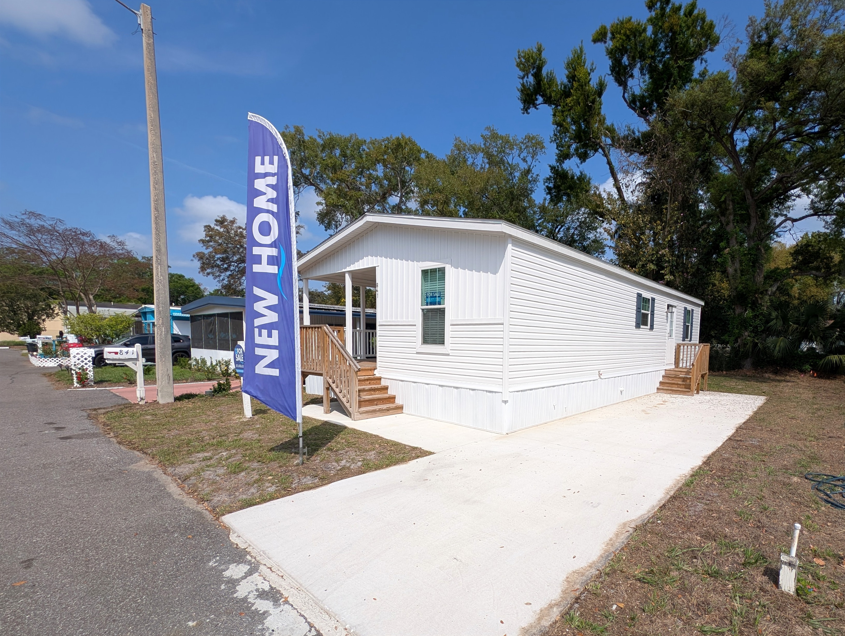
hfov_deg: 110.5
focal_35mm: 12
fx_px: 293
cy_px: 318
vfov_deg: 94.6
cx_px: 422
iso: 46
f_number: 1.95
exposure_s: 1/2933
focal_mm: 2.23
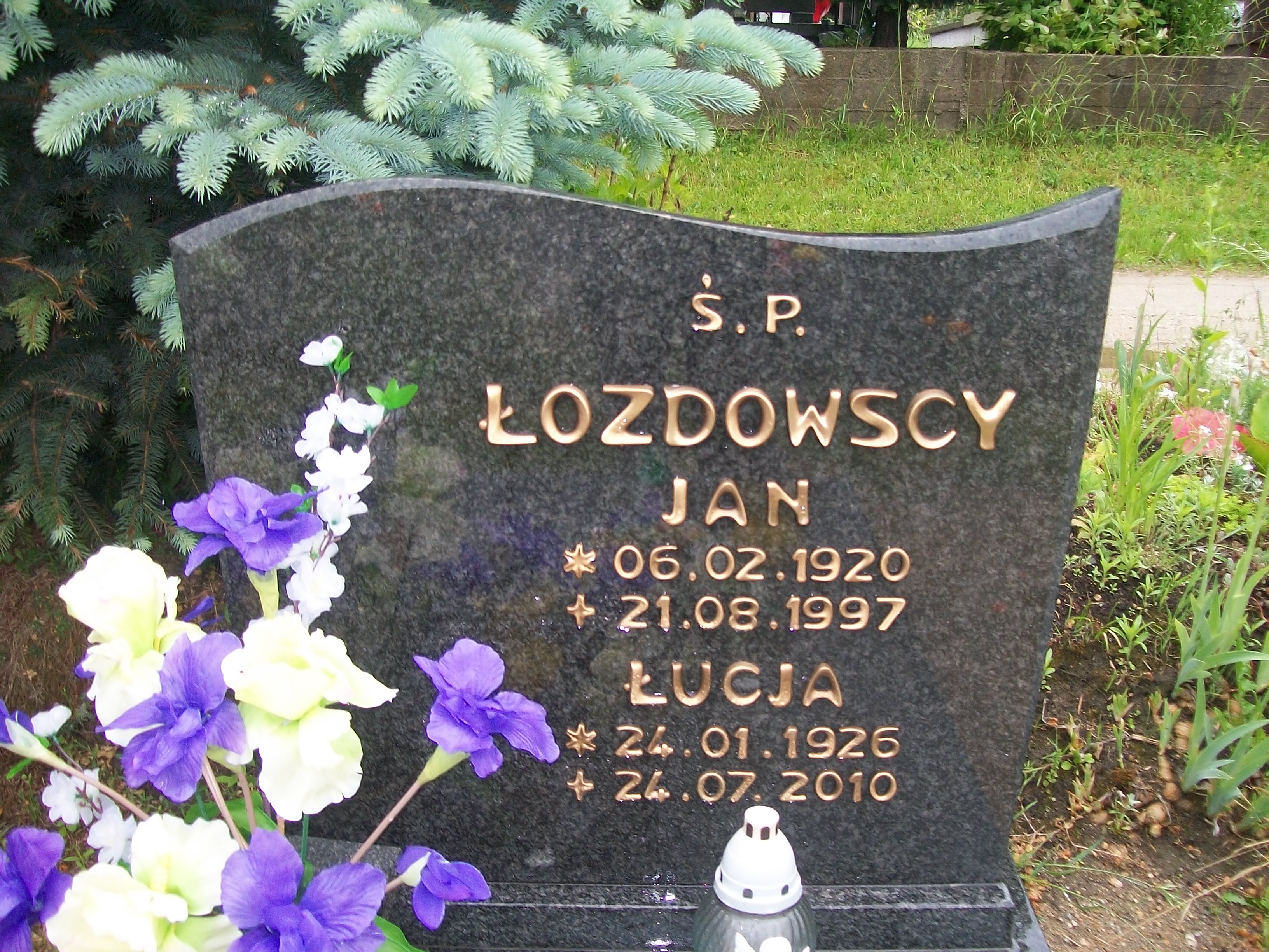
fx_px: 1320
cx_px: 634
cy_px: 476
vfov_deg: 39.7
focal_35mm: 36
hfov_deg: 51.4
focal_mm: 6
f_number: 2.7
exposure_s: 1/100
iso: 80
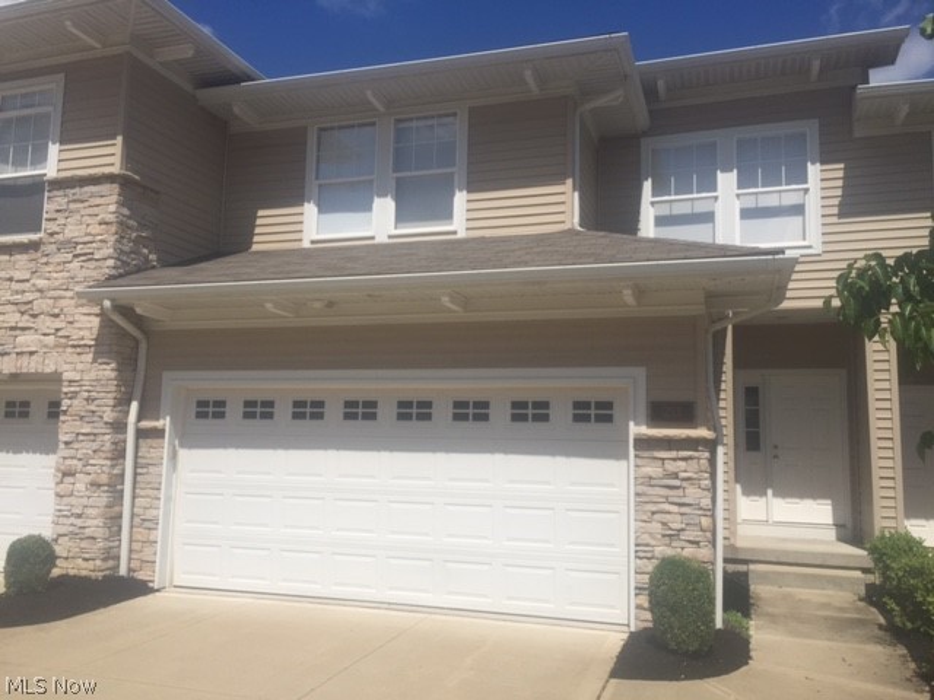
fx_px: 782
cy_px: 350
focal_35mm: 29
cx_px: 467
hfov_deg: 61.7
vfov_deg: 48.2
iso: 32
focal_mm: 4.15
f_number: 2.2
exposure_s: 1/4950
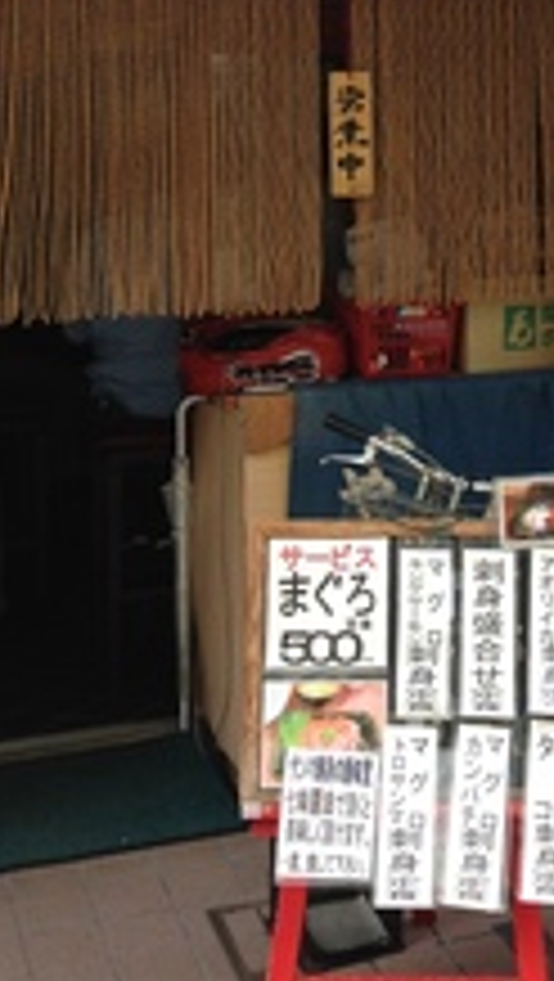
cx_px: 432
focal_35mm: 66
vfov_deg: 31.0
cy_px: 189
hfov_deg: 18.2
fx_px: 1720
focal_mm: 4.12
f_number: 2.4
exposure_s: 1/251
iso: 50
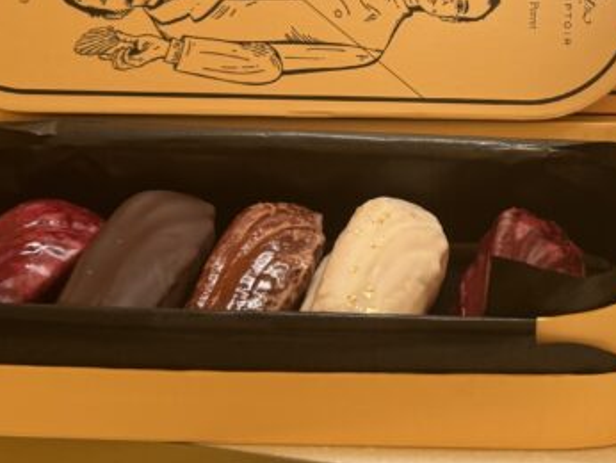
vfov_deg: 20.5
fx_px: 1264
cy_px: 78
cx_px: 555
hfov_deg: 26.5
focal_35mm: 71
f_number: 1.78
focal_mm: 6.86
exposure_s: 1/100
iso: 125
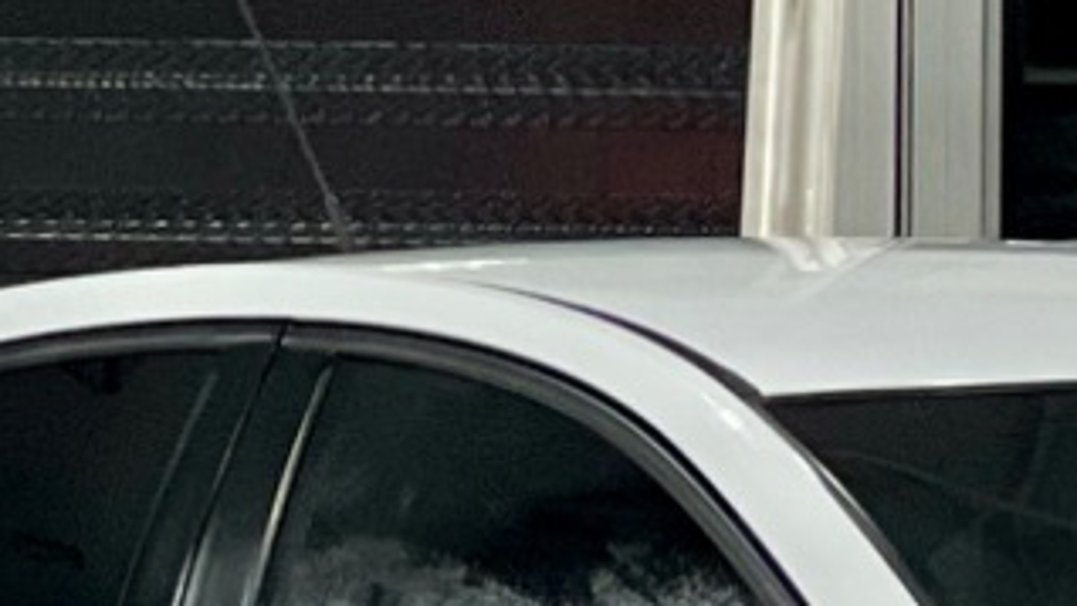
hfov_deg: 4.2
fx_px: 14481
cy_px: 840
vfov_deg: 2.4
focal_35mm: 507
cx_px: 1321
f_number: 2.8
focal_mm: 9
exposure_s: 1/40
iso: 250
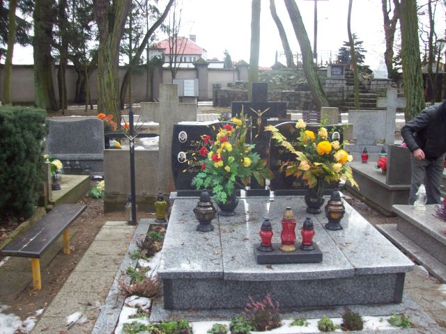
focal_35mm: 36
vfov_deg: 39.7
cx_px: 223
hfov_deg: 51.4
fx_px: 464
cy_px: 167
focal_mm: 6
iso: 80
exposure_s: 1/83.1
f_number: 2.7
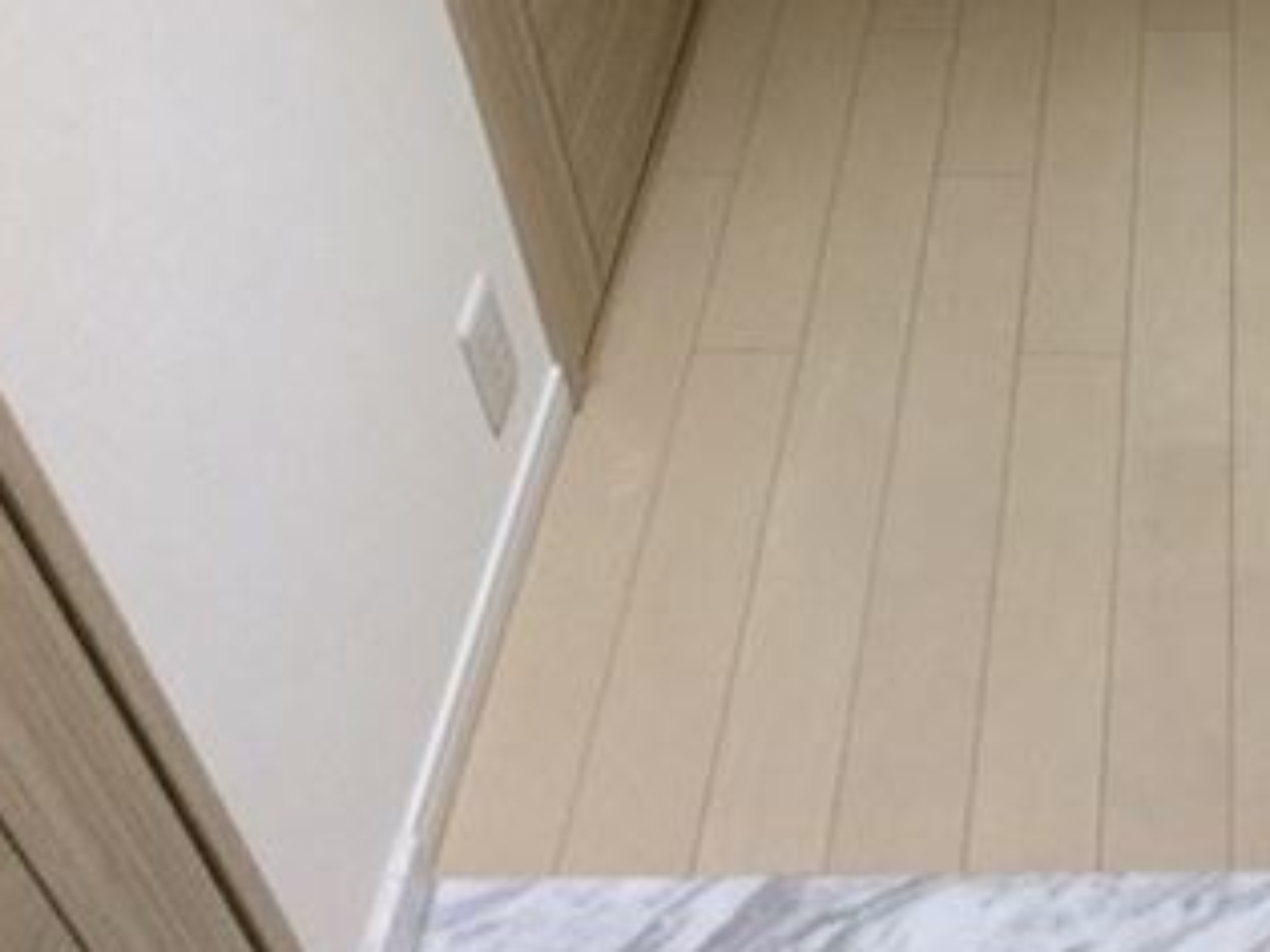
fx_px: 2164
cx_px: 1250
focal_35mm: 59
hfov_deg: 30.5
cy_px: 161
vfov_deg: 24.3
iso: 320
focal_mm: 4.15
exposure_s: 1/20
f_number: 2.2
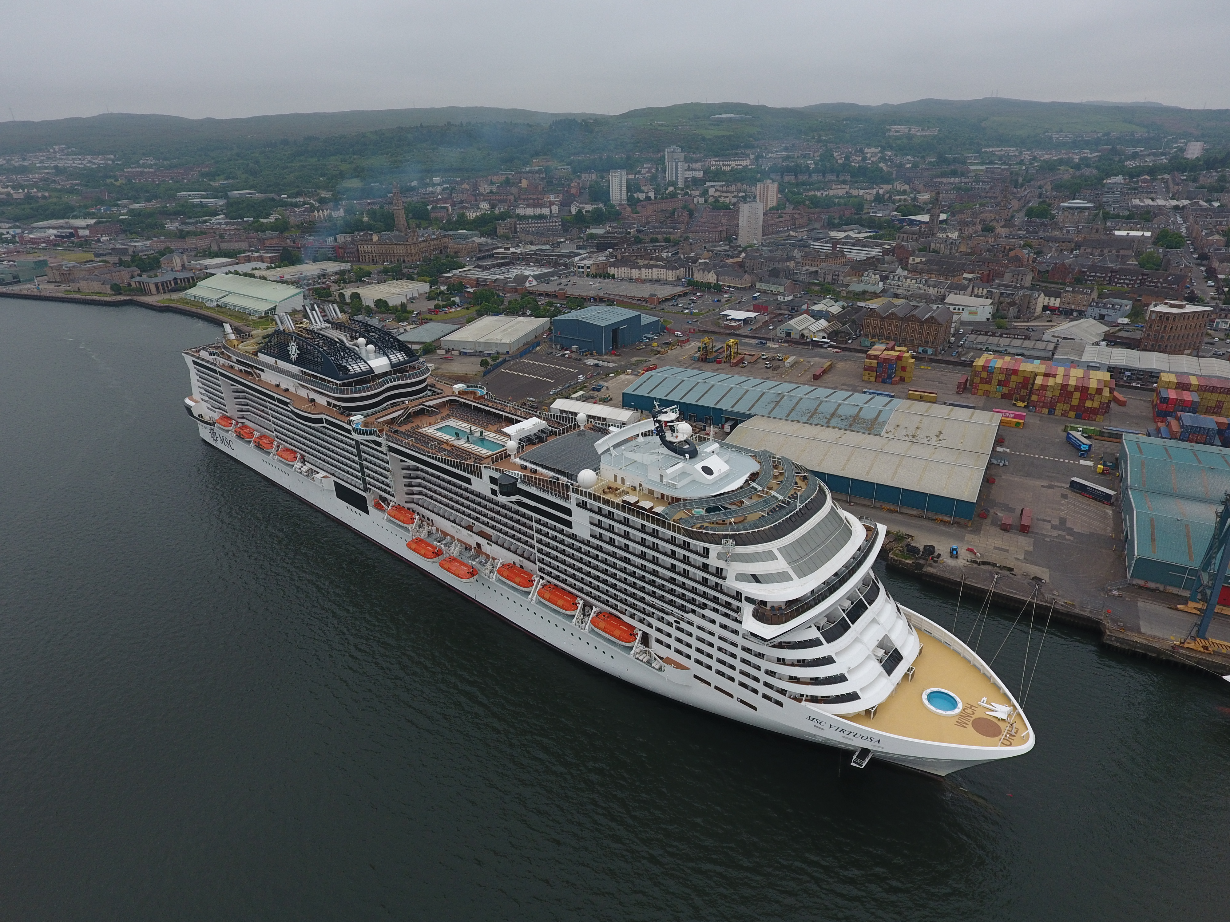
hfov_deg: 81.7
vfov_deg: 66.0
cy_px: 461
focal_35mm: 20
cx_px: 615
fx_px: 711
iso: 100
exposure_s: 1/477
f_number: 2.8
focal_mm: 3.61
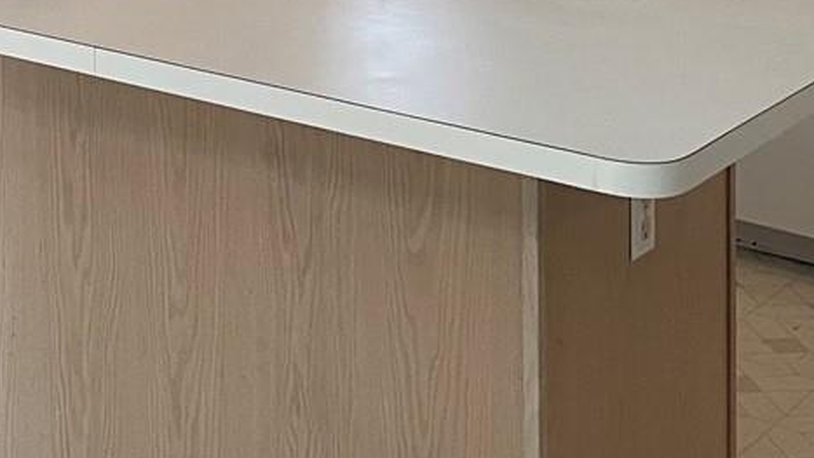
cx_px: 47
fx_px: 2094
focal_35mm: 97
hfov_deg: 21.4
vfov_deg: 11.5
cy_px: -388
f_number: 1.6
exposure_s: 1/60
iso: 125
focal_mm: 4.2
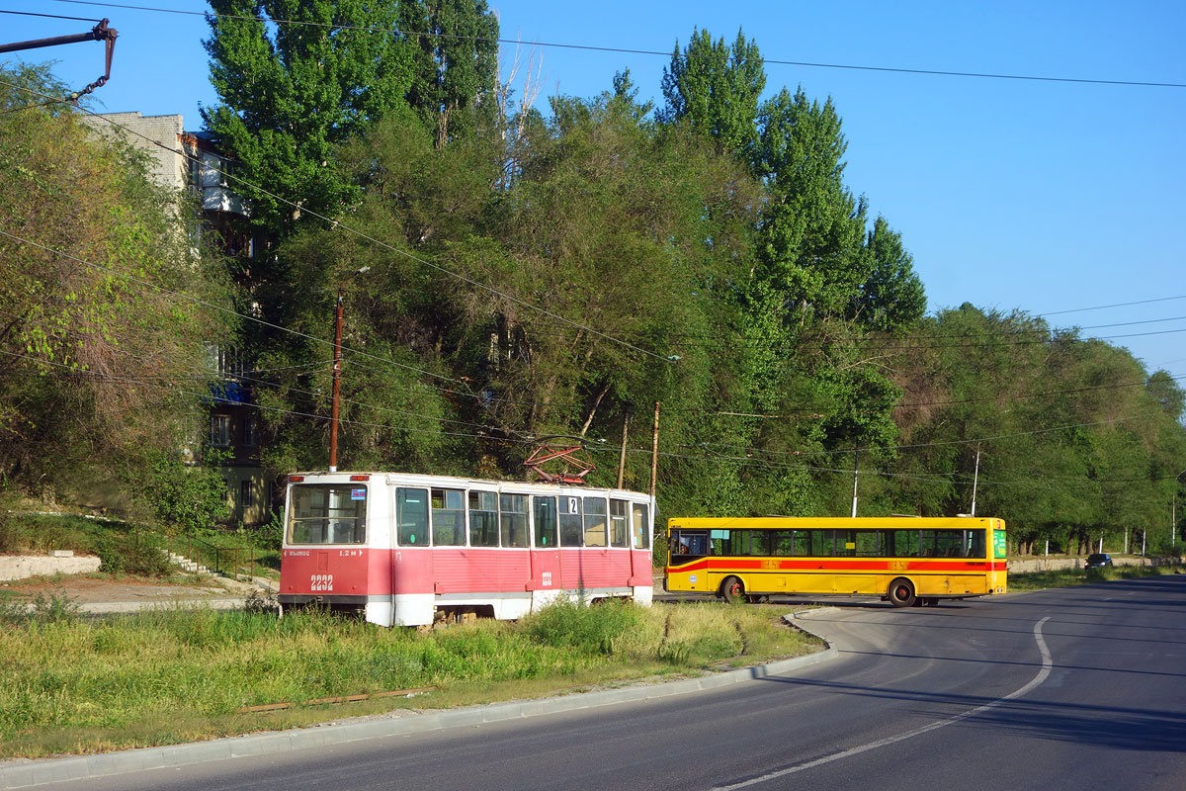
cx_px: 593
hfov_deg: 31.0
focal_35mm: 65
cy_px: 396
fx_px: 2141
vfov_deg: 20.9
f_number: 5.6
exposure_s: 1/500
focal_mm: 24.11
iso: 125
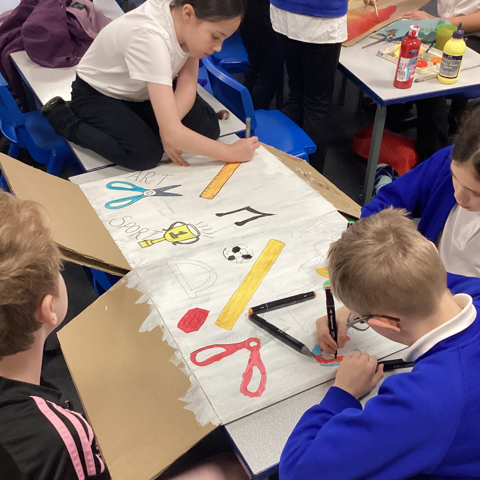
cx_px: 238
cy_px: 307
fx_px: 580
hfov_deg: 44.9
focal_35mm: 37
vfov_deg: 44.5
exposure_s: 1/60
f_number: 2.4
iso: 160
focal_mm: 3.3
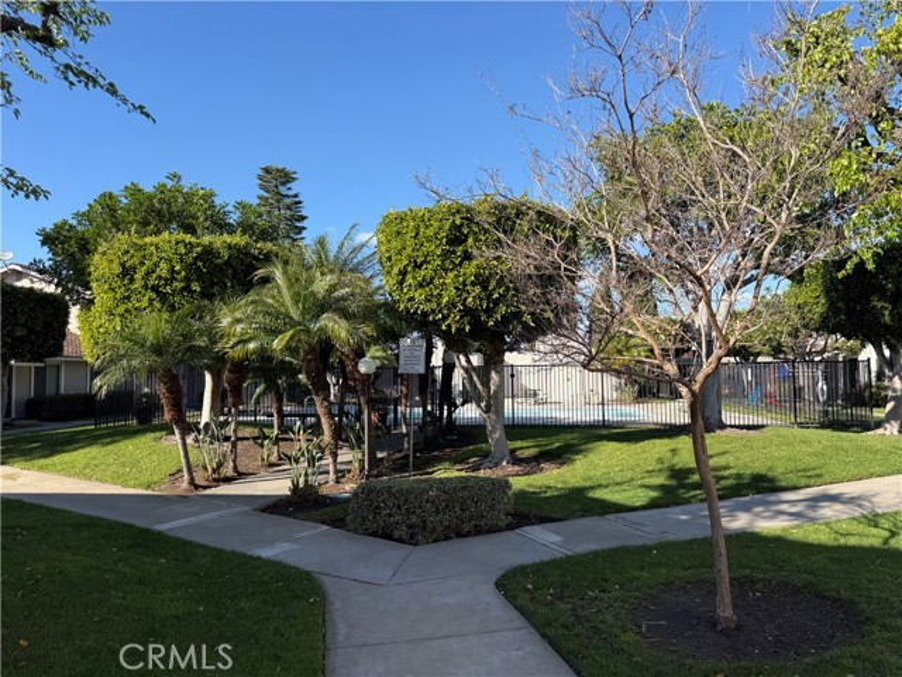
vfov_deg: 56.8
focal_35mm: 24
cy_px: 338
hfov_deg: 71.6
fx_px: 625
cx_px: 451
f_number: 1.78
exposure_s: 1/2370
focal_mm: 6.76
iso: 80
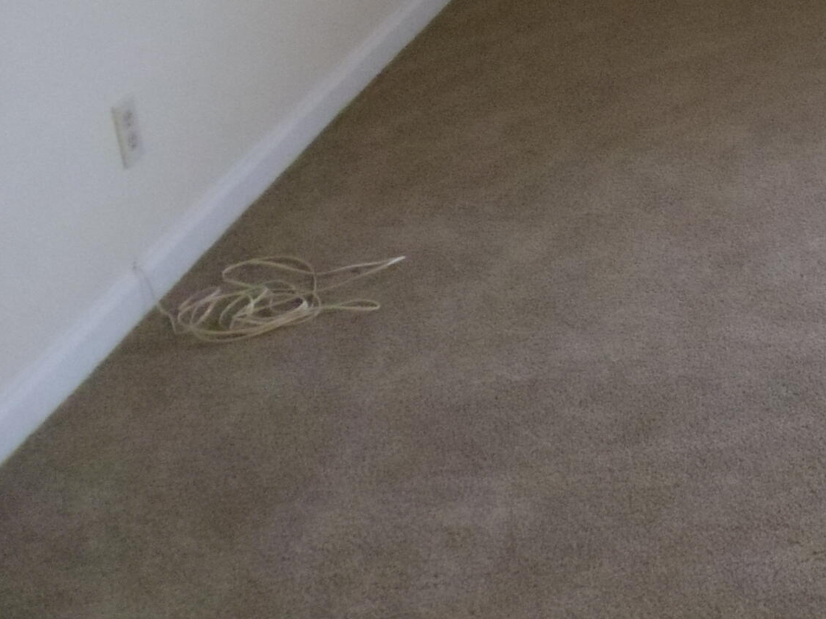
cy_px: 27
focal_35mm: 118
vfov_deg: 12.4
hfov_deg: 15.9
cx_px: 1070
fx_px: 2815
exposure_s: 1/60
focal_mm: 6
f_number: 3.5
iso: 800
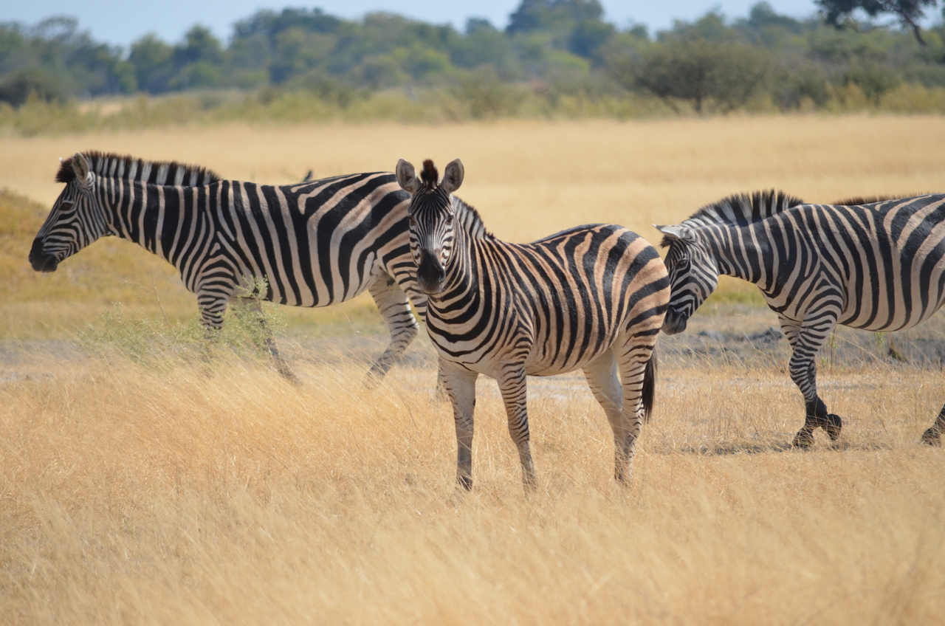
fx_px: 11789
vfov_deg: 3.0
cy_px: 313
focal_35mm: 450
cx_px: 472
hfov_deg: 4.6
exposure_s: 1/640
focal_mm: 300
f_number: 6.3
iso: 200
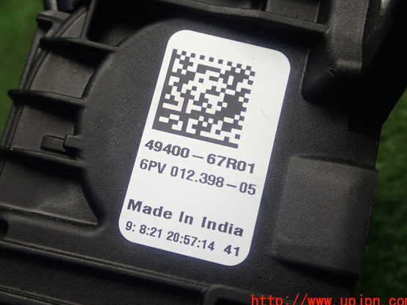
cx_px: 197
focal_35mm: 54
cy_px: 146
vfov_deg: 27.0
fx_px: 635
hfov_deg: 35.5
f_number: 3.2
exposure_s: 1/50
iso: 250
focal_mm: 9.01
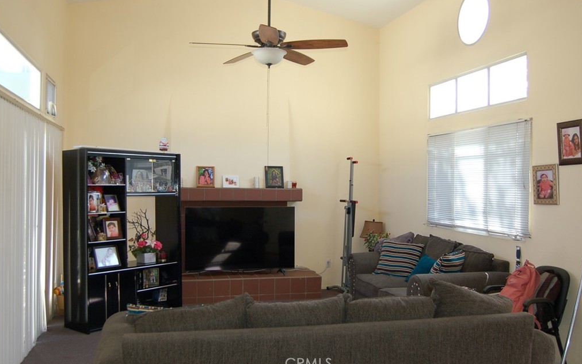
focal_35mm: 34
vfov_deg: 37.3
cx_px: 290
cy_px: 176
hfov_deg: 56.7
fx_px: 539
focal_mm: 22
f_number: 3.8
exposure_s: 1/60
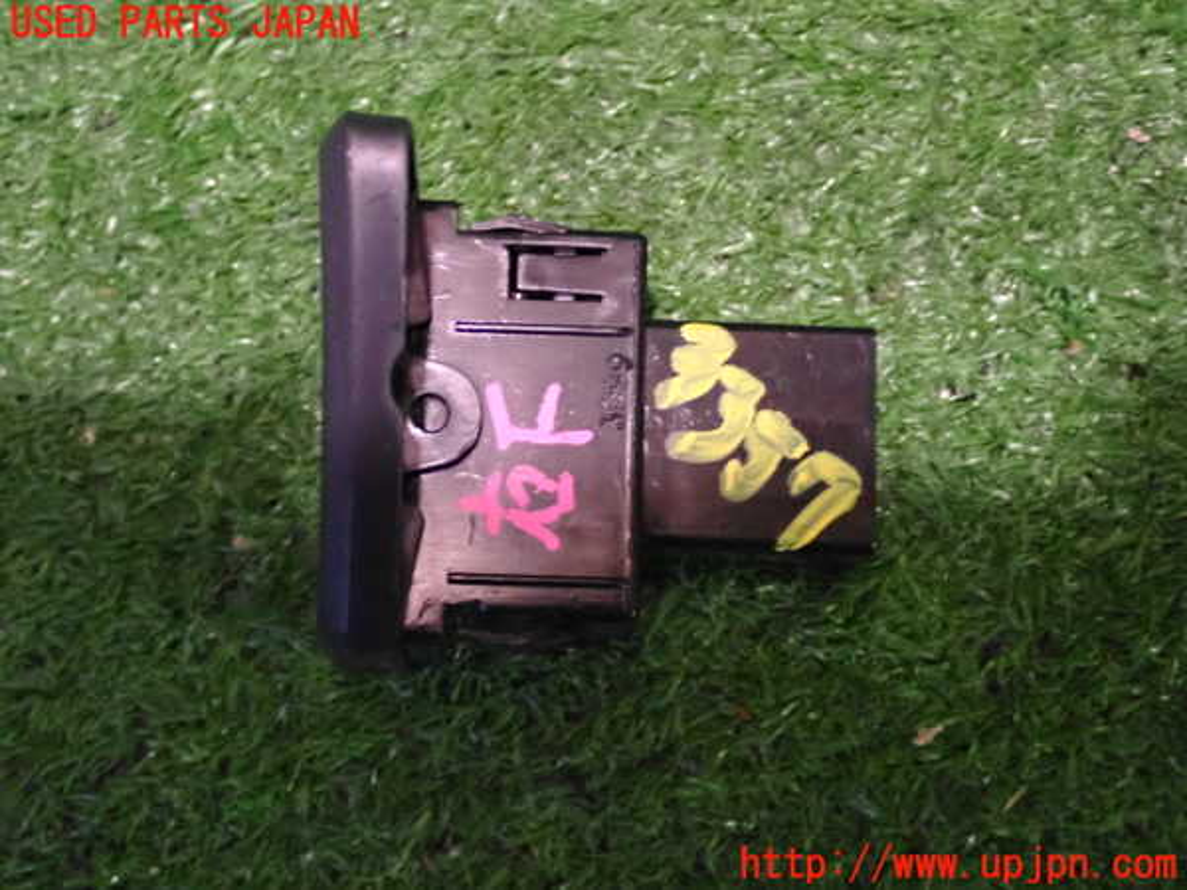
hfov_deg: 29.0
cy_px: 445
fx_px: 2297
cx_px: 594
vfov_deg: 21.9
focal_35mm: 67
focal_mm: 11.88
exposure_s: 1/25
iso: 2500
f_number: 3.8
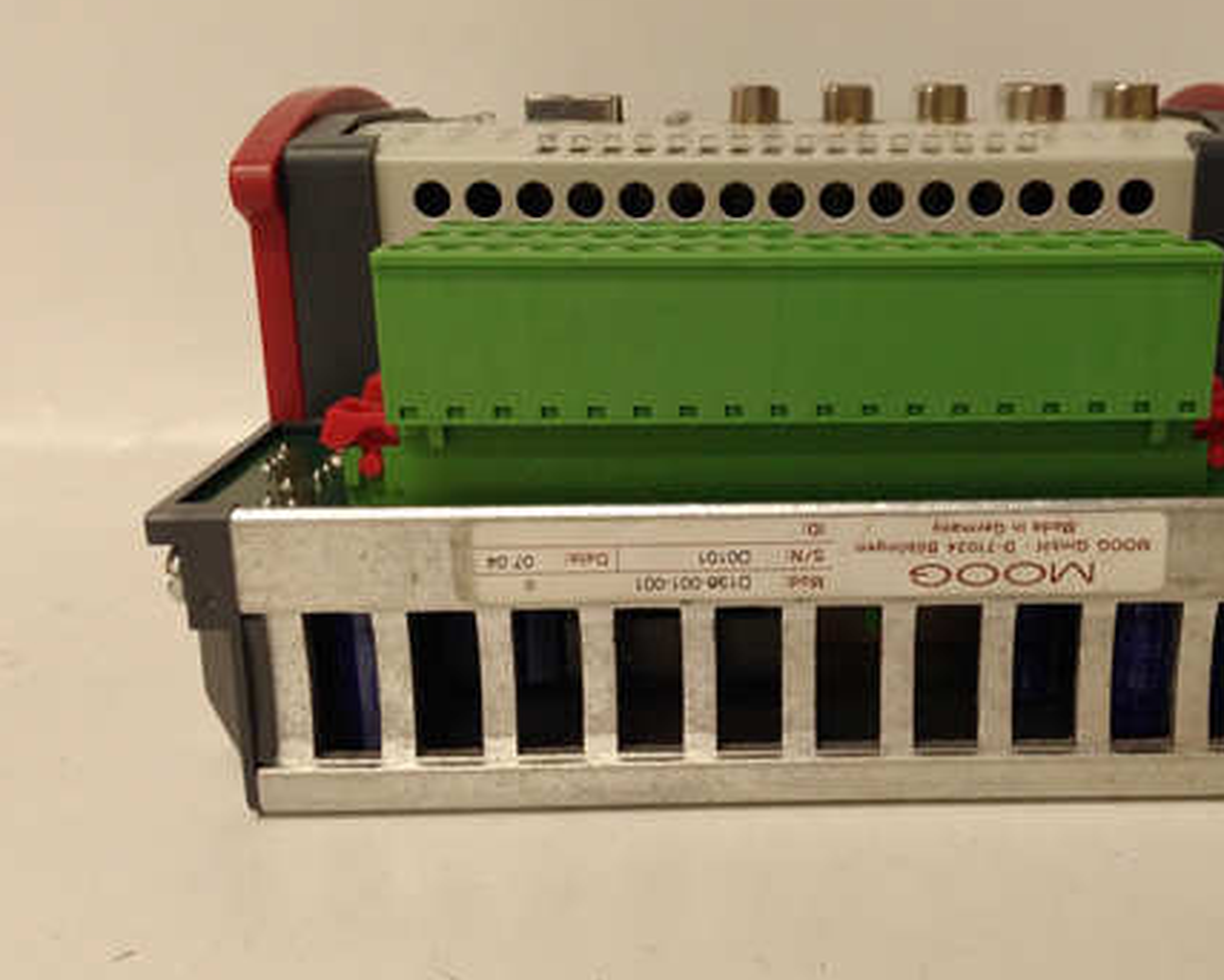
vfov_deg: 40.1
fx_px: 1341
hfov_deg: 48.3
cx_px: 805
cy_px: 461
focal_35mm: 37
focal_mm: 3.79
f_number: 2
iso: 188
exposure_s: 1/33
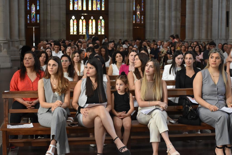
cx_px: 116
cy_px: 78
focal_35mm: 68
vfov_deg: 20.2
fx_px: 435
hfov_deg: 29.9
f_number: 4.5
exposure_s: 1/40
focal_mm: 45
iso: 1600
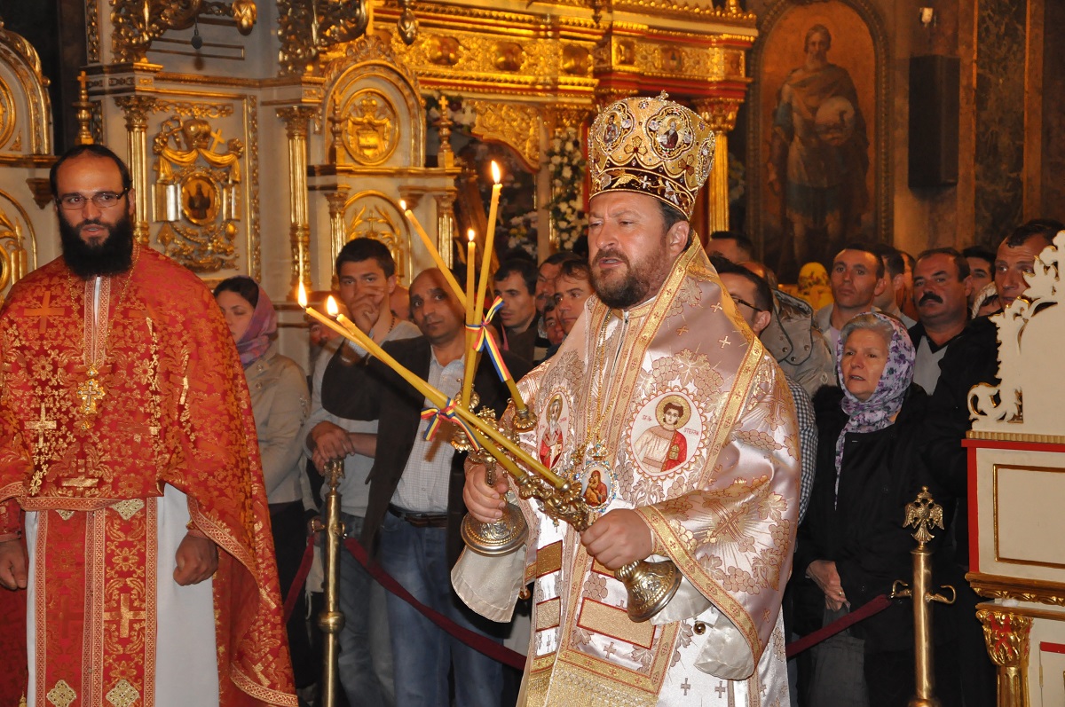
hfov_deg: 27.0
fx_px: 2216
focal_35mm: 75
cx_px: 532
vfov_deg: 18.1
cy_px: 354
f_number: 5.6
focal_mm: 50
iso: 1600
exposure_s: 1/50
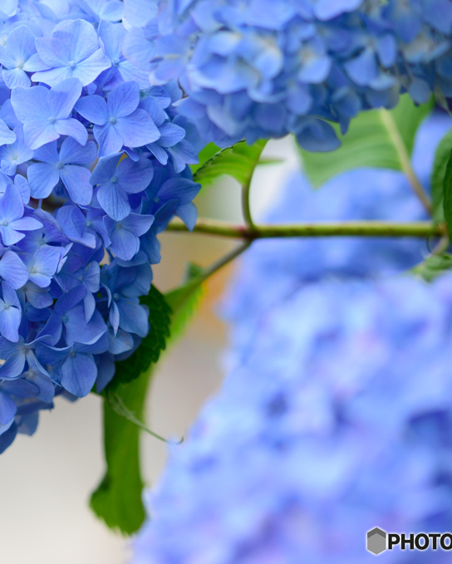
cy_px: 282
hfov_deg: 6.9
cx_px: 86
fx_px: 3721
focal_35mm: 223
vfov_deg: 8.7
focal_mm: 105
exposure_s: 1/320
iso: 100
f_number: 4.5
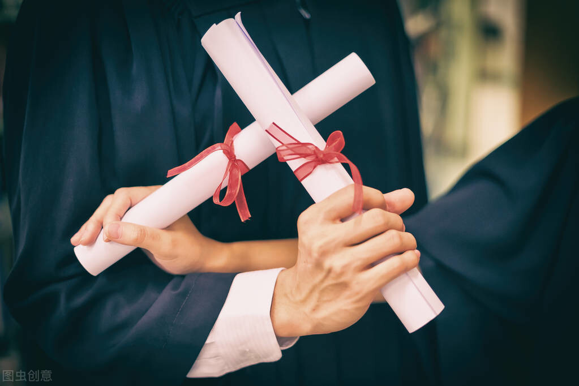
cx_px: 290
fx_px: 804
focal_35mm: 50
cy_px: 193
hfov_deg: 39.6
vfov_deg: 27.0
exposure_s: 1/250
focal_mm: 50
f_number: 1.8
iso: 2000
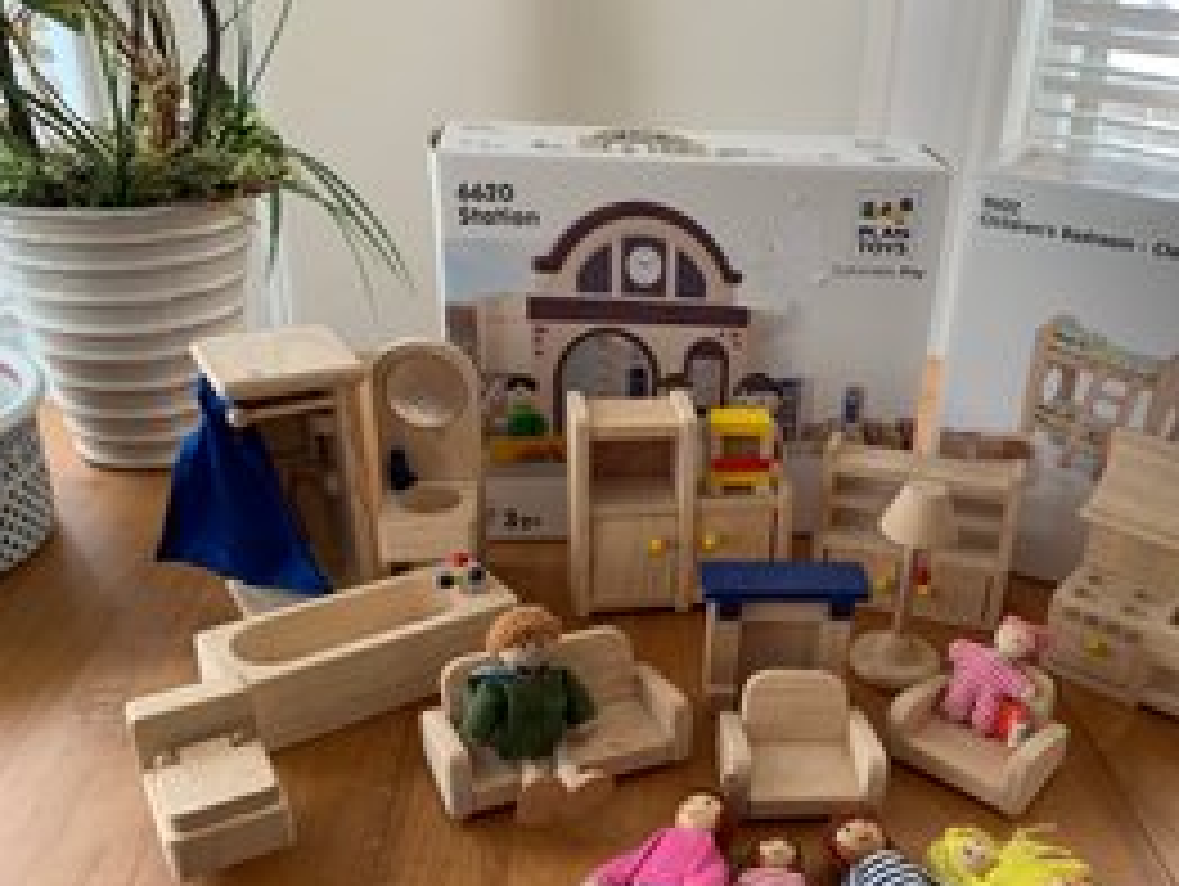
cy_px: 542
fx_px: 1159
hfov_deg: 53.1
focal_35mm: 34
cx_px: 763
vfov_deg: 41.6
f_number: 1.8
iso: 40
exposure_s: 1/122
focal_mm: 4.25
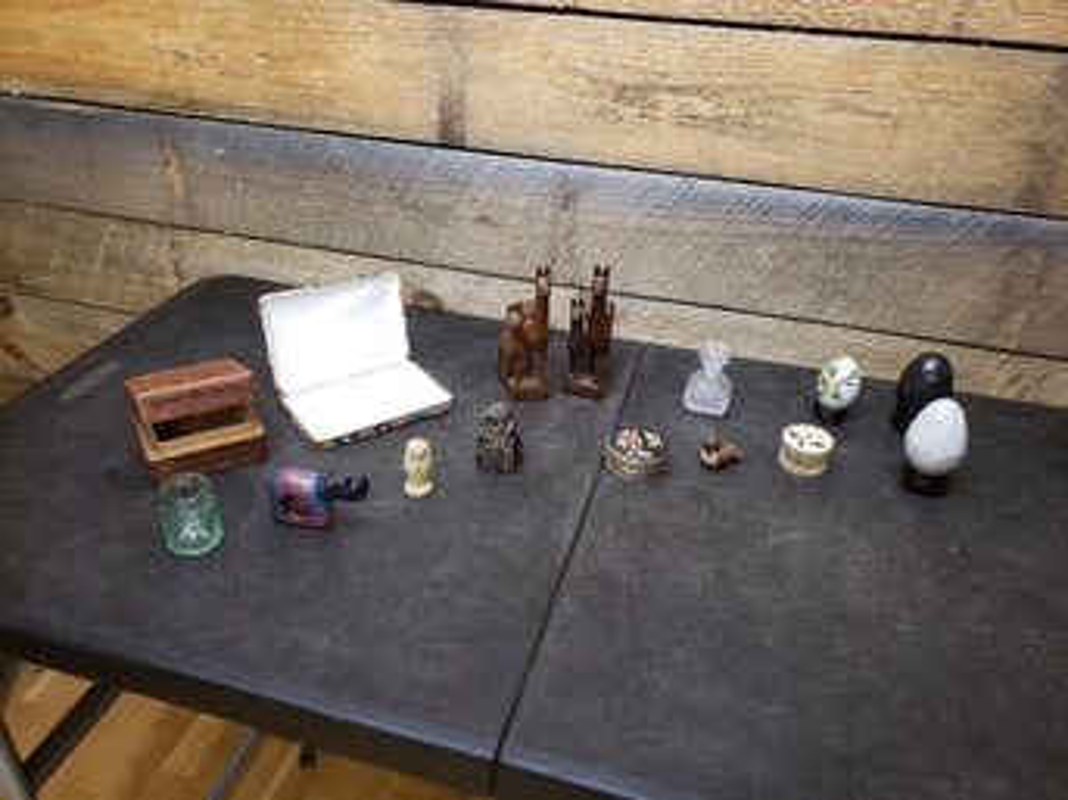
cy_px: 400
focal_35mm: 26
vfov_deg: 53.0
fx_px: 802
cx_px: 534
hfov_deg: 67.3
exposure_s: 1/24
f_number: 2.4
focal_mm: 4.3
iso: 250
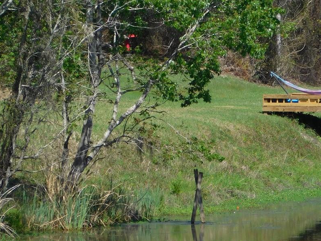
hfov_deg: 2.9
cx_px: 157
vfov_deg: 2.2
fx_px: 6288
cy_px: 107
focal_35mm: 678
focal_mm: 59.7
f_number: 5.8
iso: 125
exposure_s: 1/500
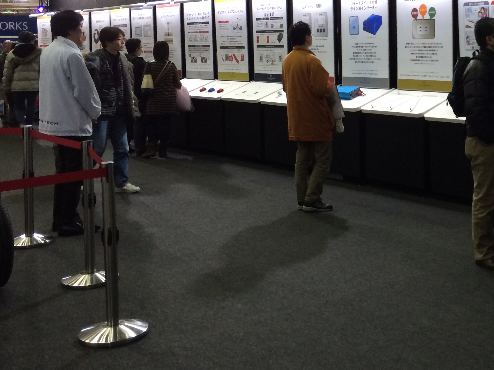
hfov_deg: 33.0
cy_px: 65
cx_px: 423
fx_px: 799
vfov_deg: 25.6
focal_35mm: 56
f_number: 2.2
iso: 64
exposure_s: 1/30
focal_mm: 4.12
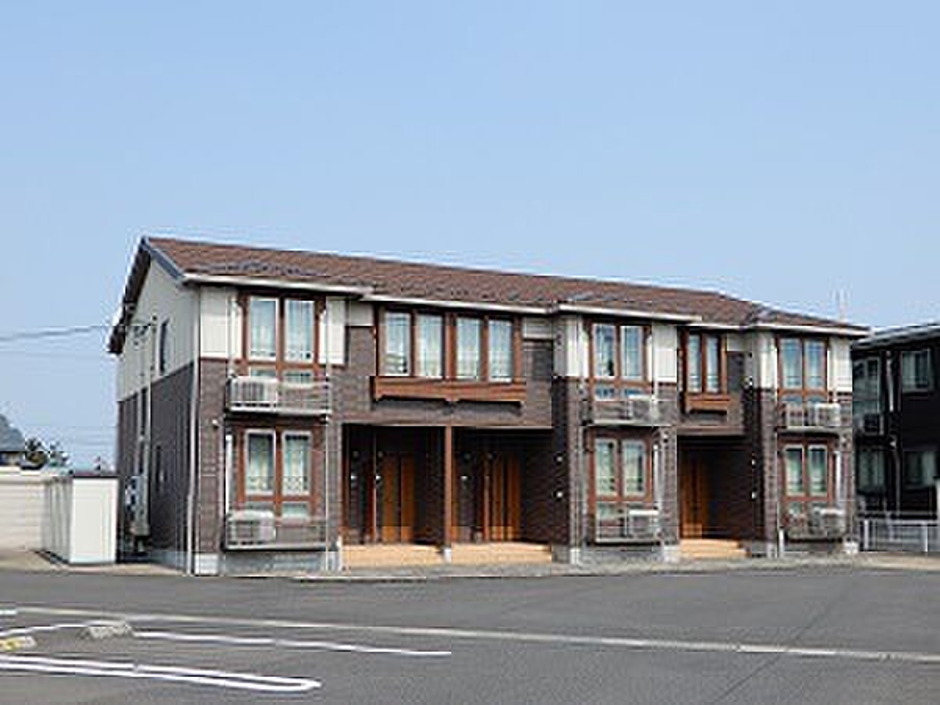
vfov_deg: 34.3
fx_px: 1141
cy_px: 352
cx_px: 470
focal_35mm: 42
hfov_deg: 44.8
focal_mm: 7.5
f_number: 4
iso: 80
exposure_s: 1/800
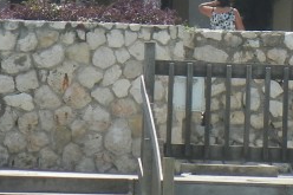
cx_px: 340
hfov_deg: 2.4
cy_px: 56
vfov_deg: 1.6
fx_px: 6995
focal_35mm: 860
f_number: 4.7
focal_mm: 36
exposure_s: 1/695
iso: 160
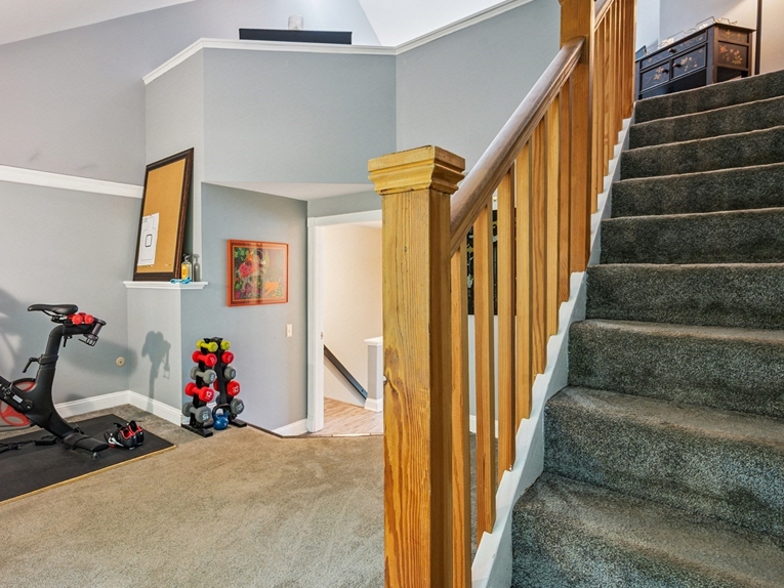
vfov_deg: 71.5
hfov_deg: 85.7
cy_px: 318
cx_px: 285
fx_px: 408
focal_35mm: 18
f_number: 8
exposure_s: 1/5
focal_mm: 14
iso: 1250
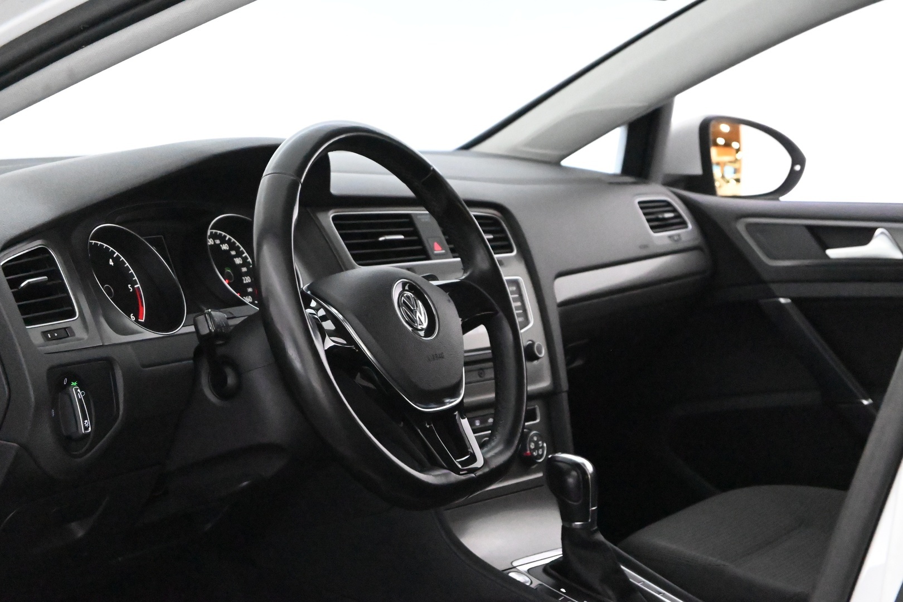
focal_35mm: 75
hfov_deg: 27.0
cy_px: 301
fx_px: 1881
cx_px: 452
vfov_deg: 18.2
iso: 20000
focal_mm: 50
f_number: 6.3
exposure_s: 1/80
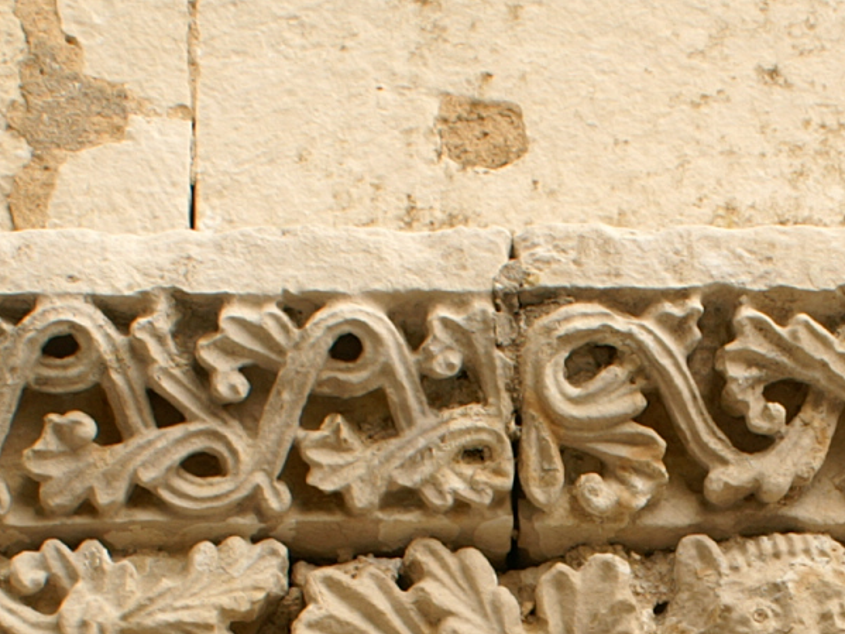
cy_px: 689
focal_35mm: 141
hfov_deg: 13.8
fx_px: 3441
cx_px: 789
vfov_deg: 10.4
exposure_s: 1/125
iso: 100
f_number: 8
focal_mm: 26
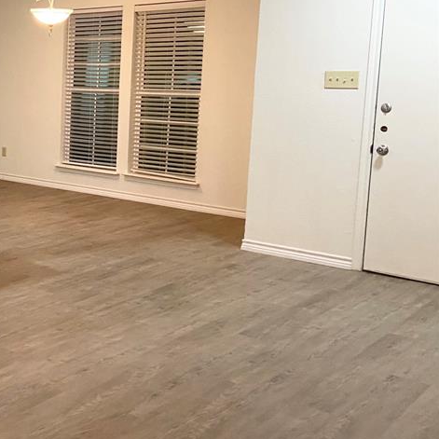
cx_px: -36
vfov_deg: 33.8
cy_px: 160
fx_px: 717
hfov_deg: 30.6
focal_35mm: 50
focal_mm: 4.25
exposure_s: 1/60
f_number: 1.8
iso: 250
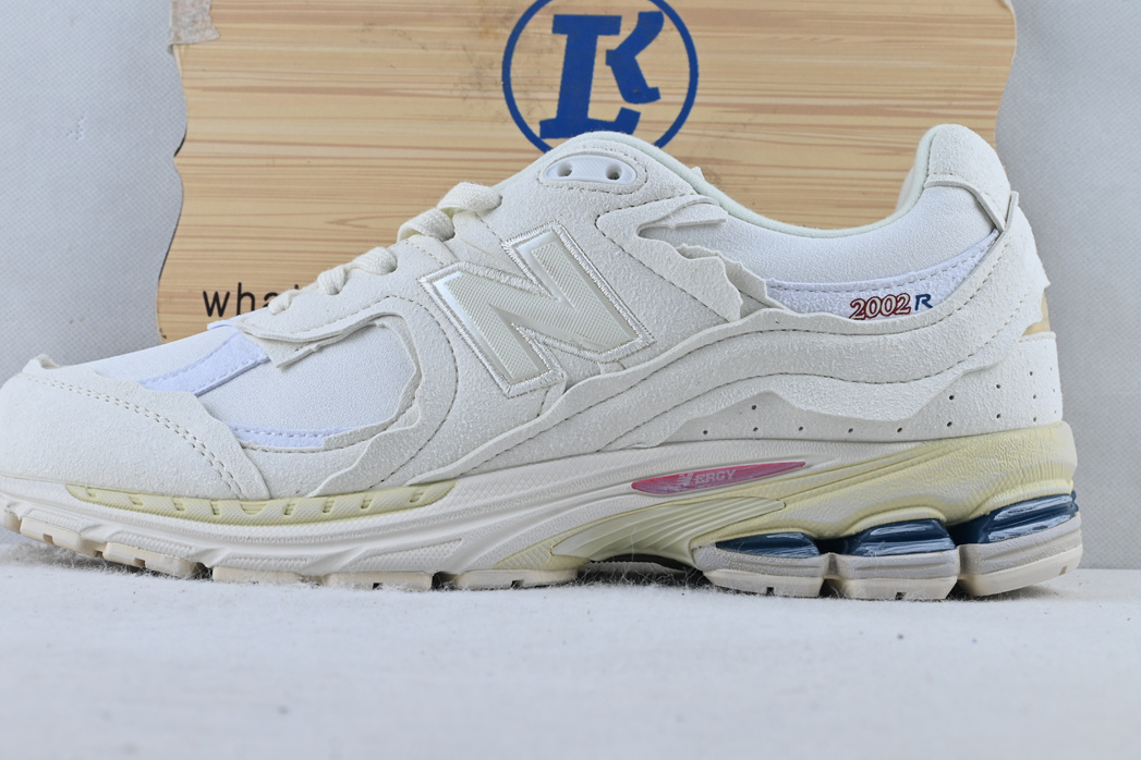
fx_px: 1770
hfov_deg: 35.7
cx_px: 533
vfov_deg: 24.3
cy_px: 382
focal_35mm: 56
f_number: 10
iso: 100
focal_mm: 32.5
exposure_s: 1/20
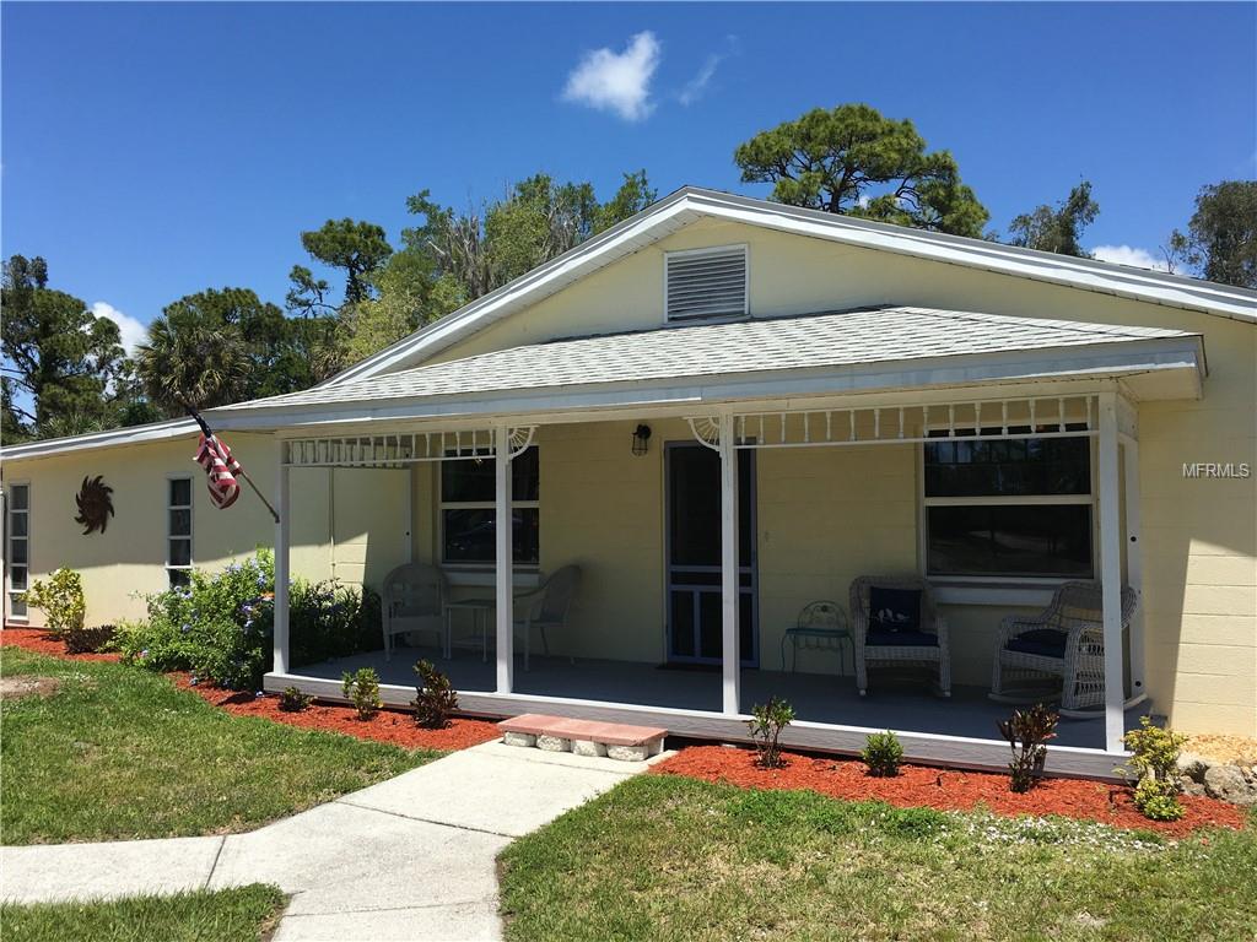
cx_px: 628
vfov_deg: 48.2
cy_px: 471
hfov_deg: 61.7
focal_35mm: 29
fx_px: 1053
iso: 25
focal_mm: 4.15
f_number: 2.2
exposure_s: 1/1709
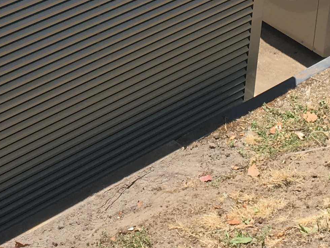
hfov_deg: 16.5
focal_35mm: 119
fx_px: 1134
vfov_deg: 12.1
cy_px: -74
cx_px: 140
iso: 25
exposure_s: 1/974
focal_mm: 4.15
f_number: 2.2
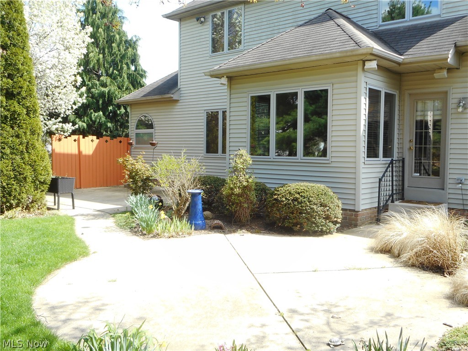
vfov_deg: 41.8
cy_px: 176
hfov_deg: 54.0
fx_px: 460
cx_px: 234
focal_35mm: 34
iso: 80
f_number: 4.2
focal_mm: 6
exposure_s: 1/100
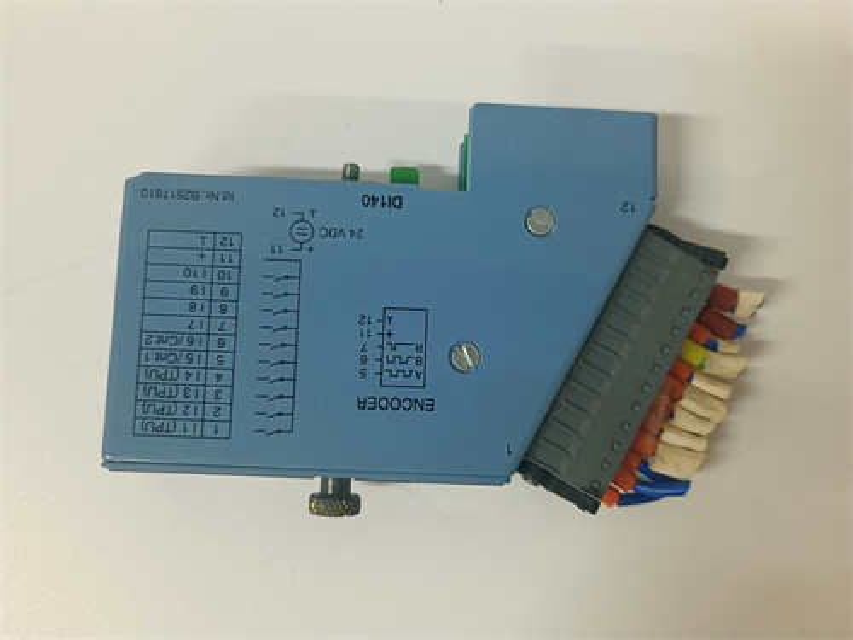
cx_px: 426
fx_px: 665
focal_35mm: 27
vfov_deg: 51.4
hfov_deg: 65.3
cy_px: 320
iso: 917
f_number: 1.9
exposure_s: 1/50
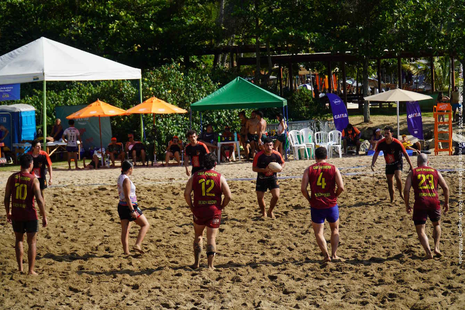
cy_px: 155
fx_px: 1162
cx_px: 232
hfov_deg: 22.6
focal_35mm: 90
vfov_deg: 15.2
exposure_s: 1/1600
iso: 160
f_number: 4
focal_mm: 60
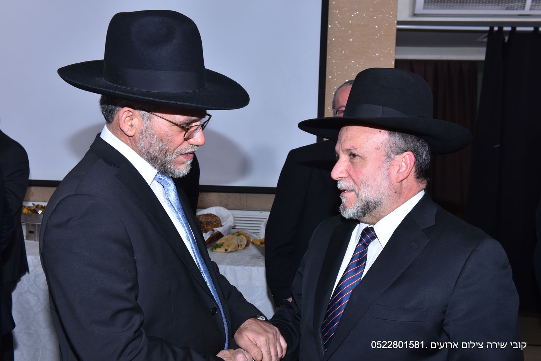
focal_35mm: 44
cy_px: 180
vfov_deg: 30.5
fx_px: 661
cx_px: 270
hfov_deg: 44.5
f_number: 8
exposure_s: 1/125
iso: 500
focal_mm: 44
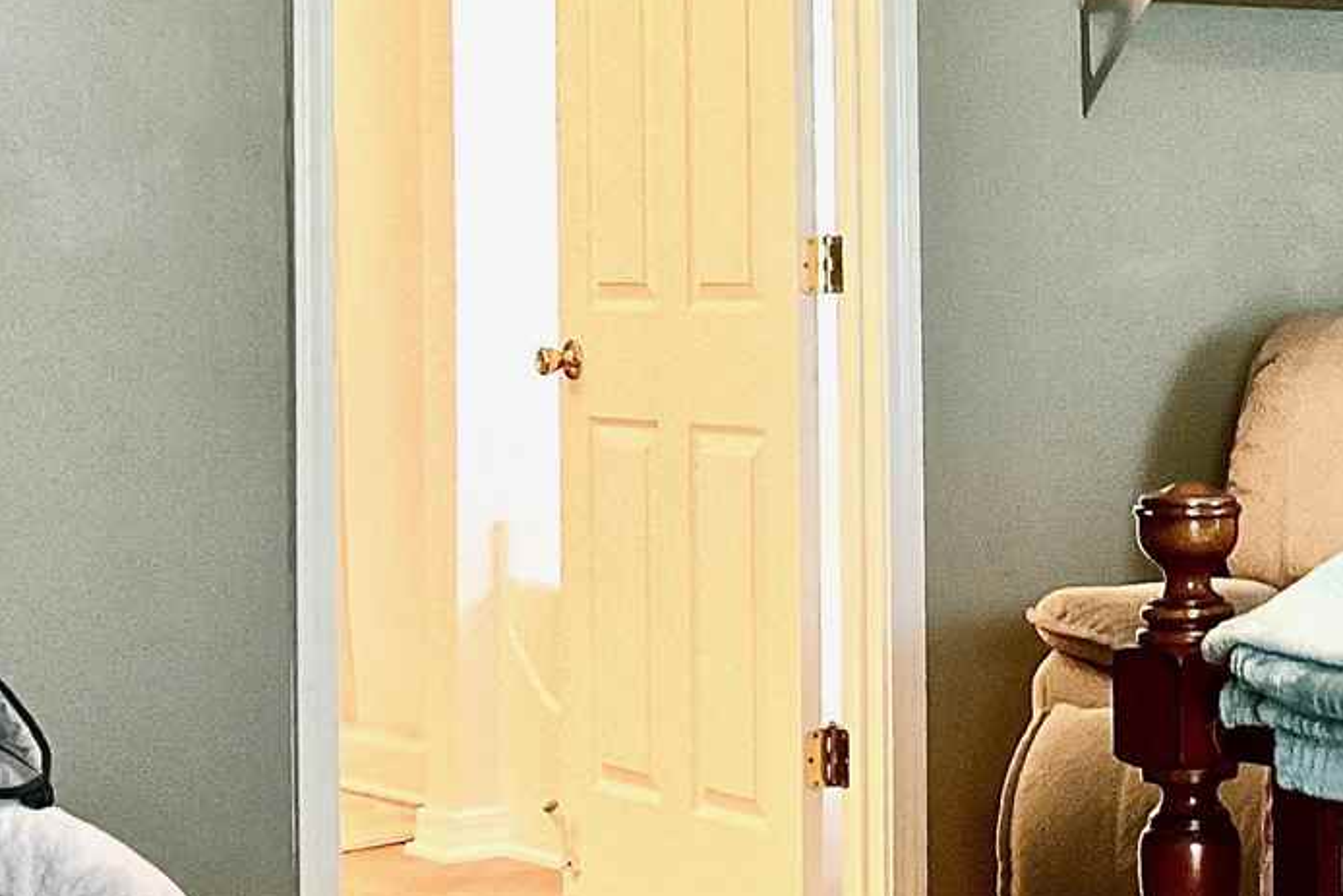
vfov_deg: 15.3
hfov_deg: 21.3
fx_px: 3321
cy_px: 164
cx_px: 1593
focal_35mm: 89
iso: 125
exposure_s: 1/60
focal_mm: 3
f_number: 1.8
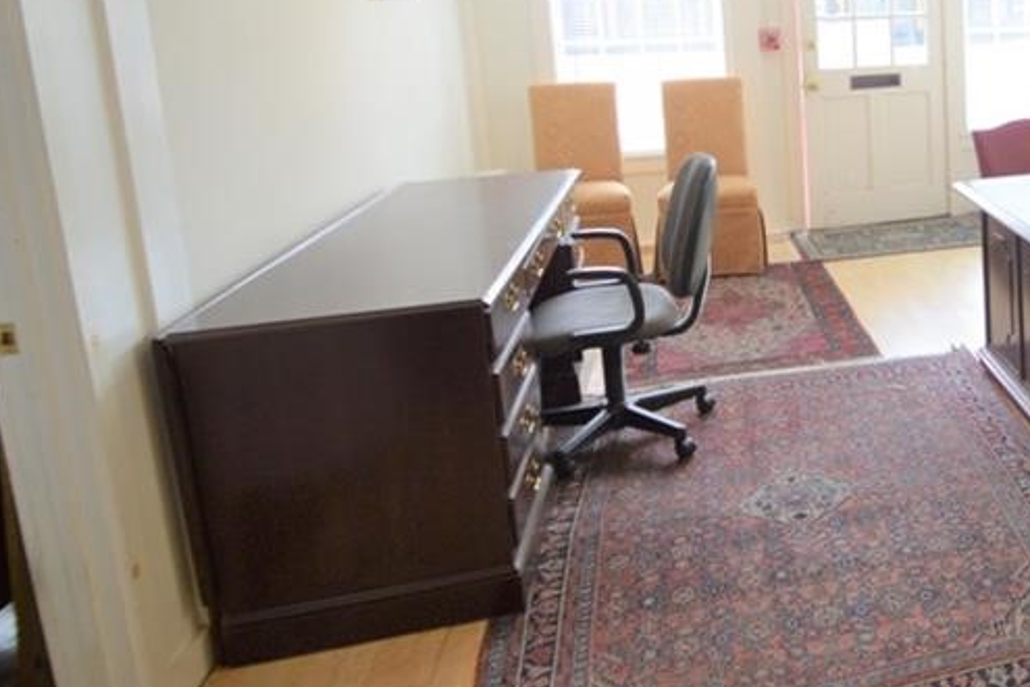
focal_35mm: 31
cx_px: 990
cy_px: 160
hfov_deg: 50.7
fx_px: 887
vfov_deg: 40.9
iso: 400
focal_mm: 10
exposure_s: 1/80
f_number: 4.5
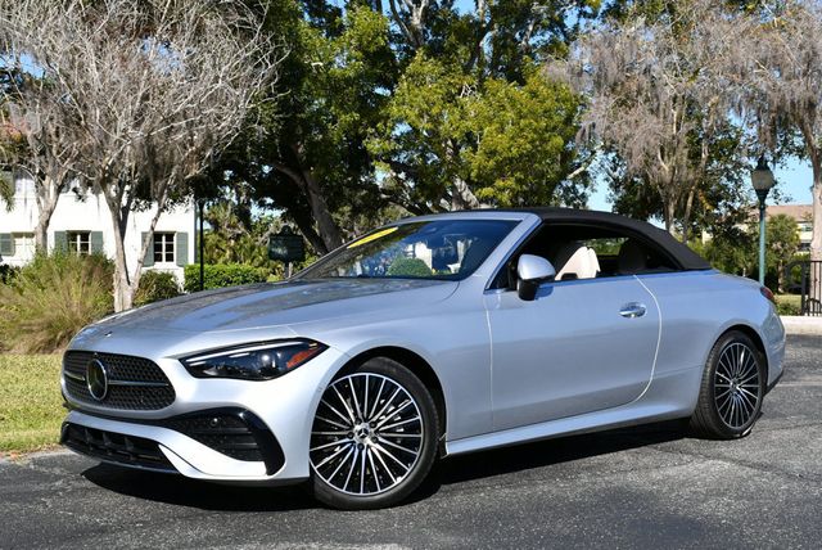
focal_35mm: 48
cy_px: 275
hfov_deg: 41.1
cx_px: 411
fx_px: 1097
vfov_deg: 28.1
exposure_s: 1/250
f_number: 8
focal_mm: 24
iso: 100
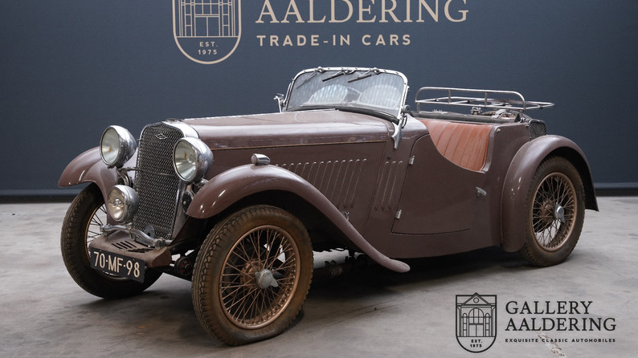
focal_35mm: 57
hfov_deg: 36.4
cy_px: 157
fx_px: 969
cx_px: 319
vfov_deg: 20.9
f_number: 6.3
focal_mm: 54.3
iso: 1250
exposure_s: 1/8
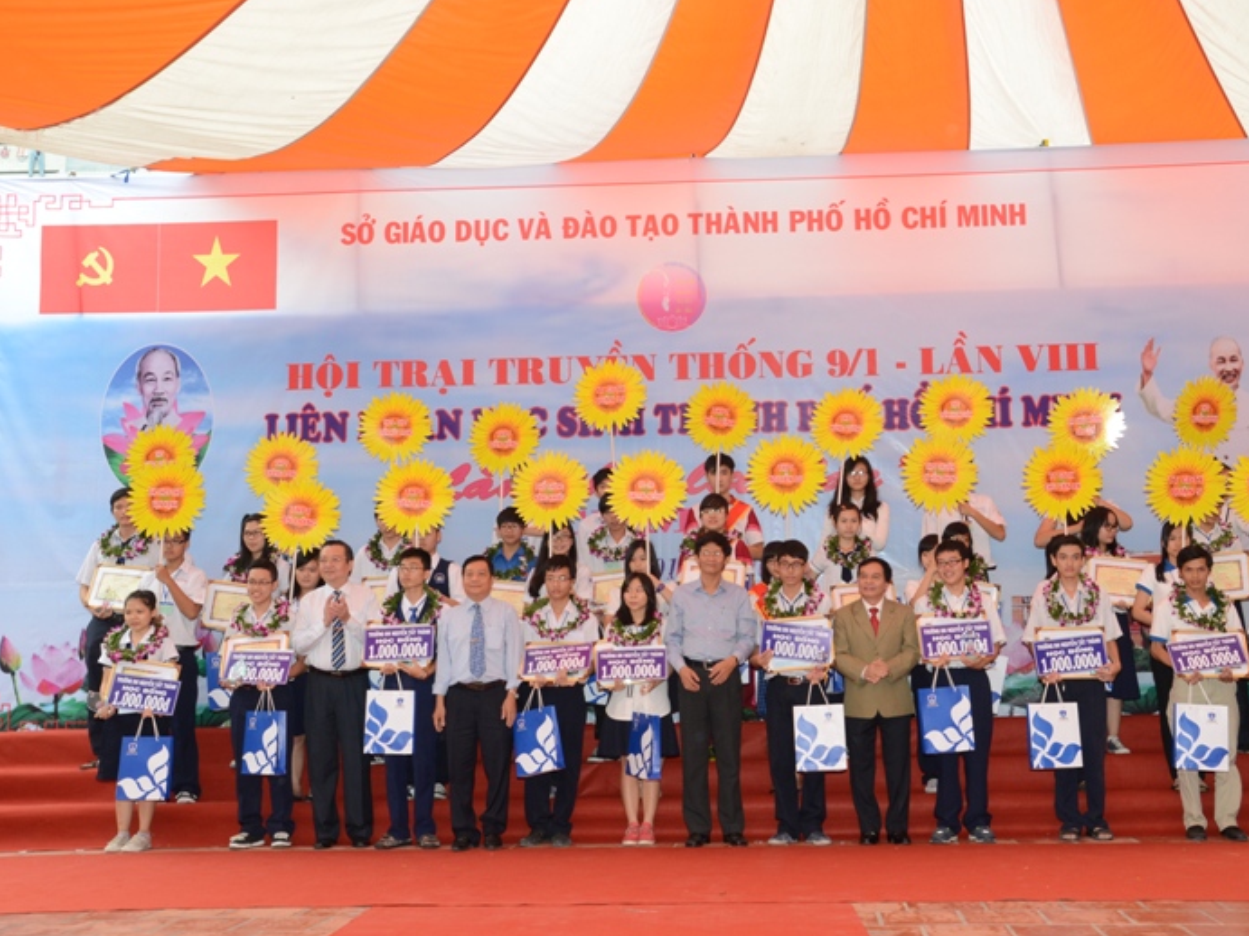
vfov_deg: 35.9
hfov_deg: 46.7
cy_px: 459
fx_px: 1443
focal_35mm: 40
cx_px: 719
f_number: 9
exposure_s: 1/125
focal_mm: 24
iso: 400
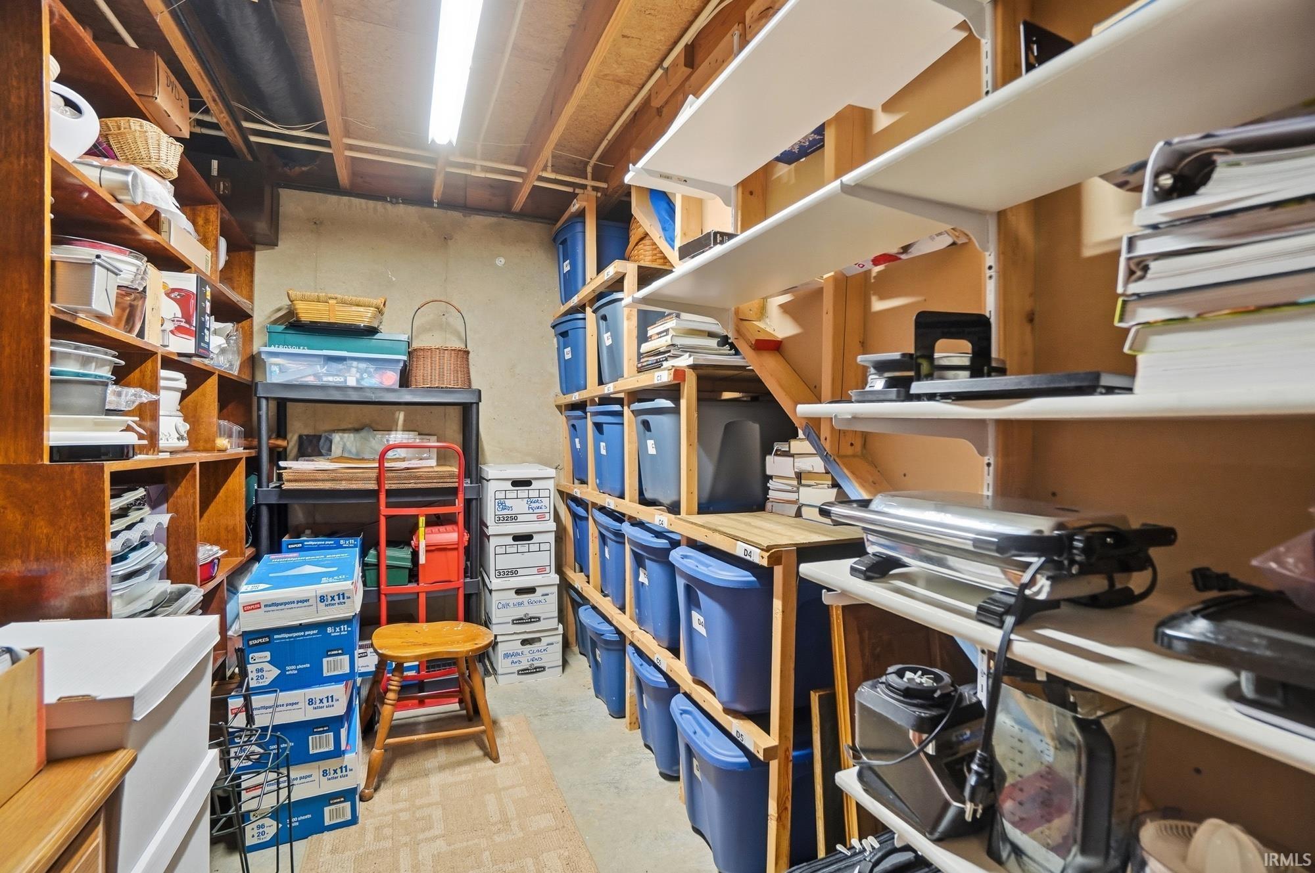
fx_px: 547
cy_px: 436
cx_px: 658
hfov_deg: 100.4
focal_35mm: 15
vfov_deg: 77.2
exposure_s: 1/125
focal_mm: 10
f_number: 4
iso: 100
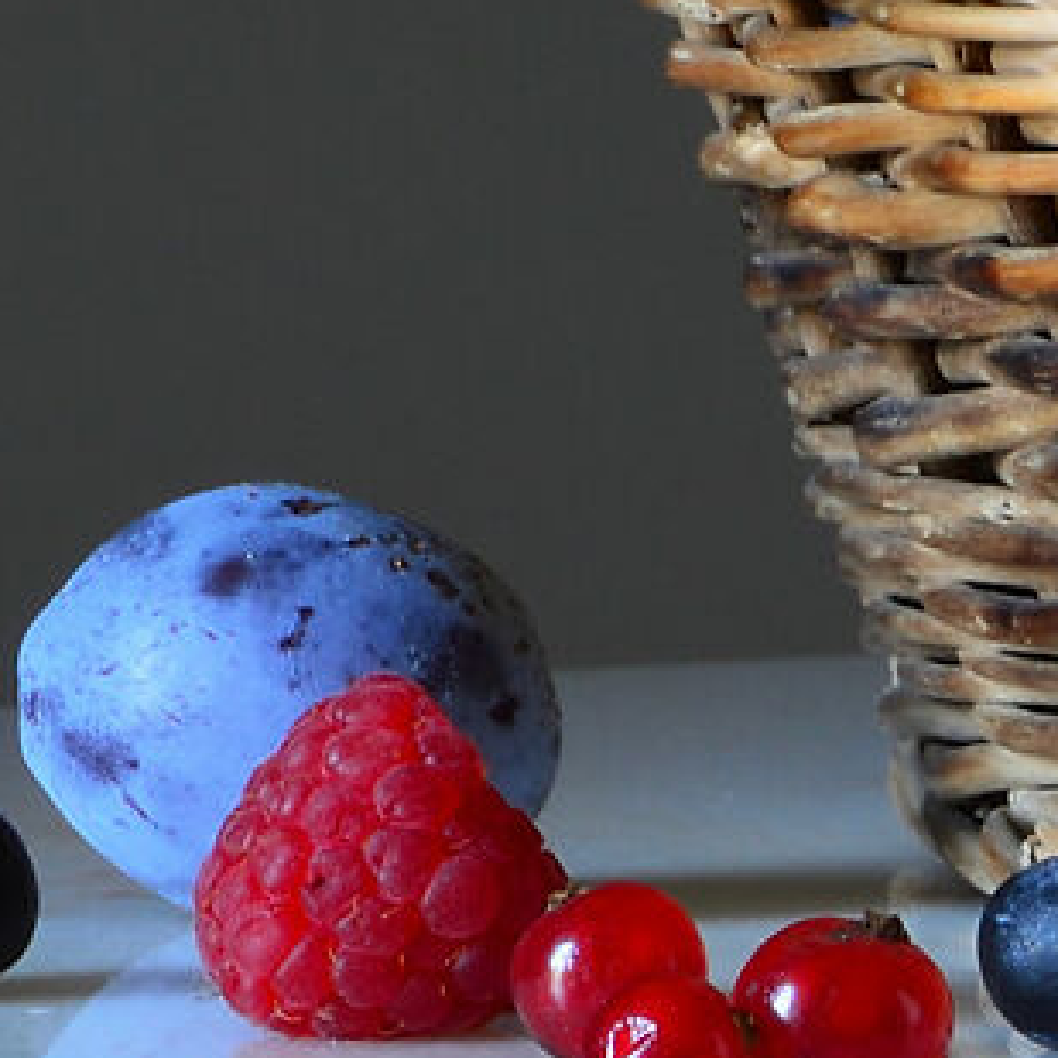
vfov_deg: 2.1
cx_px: 2404
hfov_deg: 2.1
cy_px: -1390
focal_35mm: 841
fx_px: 29091
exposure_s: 2
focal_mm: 85
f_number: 16
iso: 100
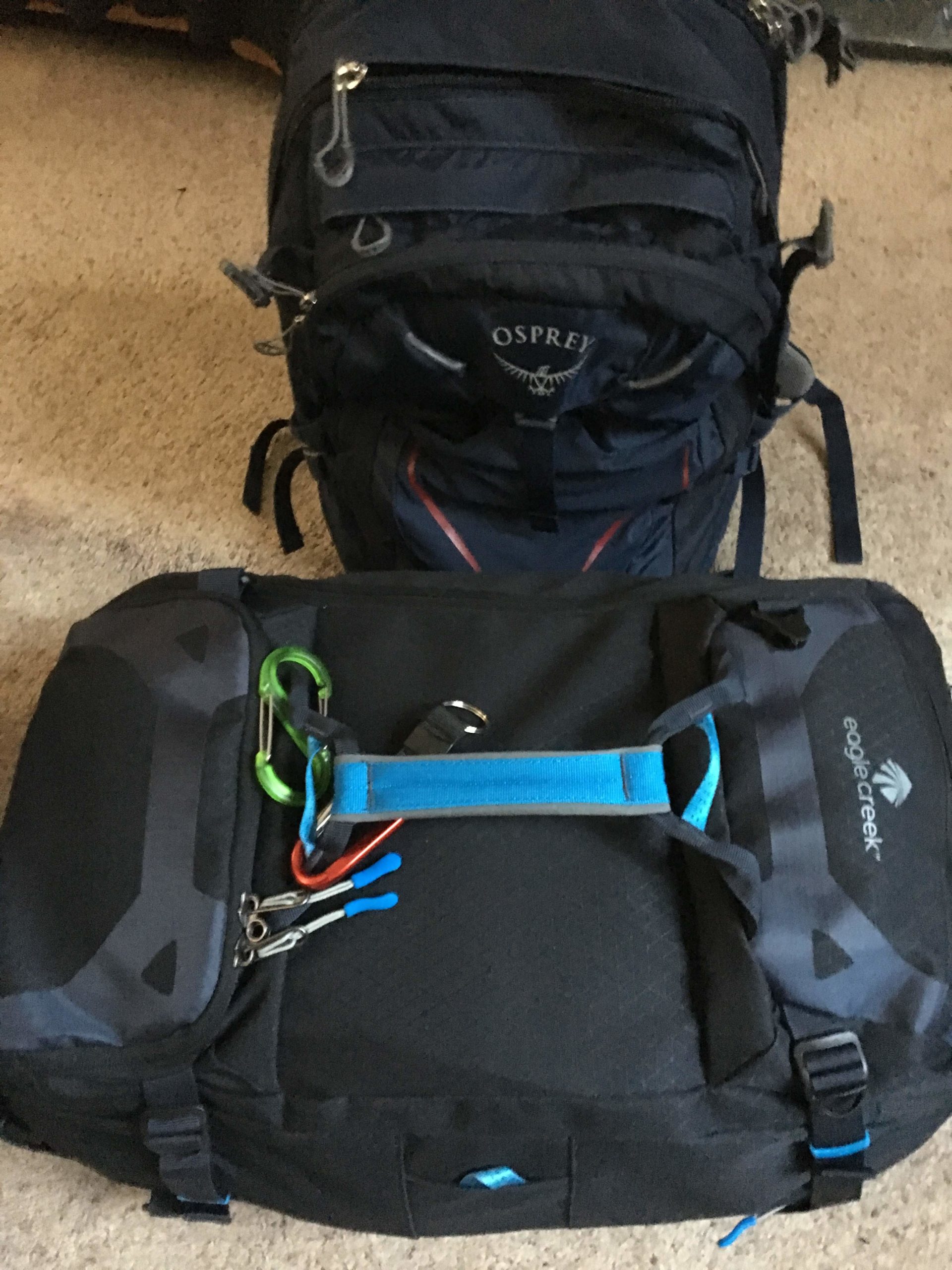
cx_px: 476
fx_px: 1063
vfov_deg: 61.7
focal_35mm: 29
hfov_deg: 48.2
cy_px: 635
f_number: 2.2
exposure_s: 1/15
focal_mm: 4.15
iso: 1000
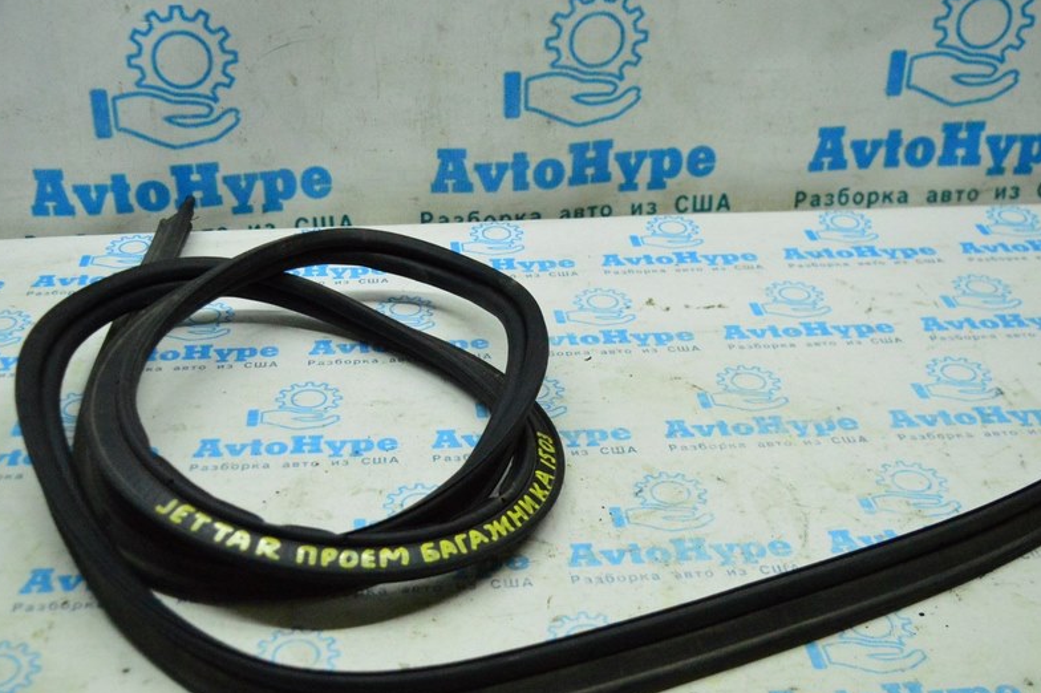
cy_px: 367
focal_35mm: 47
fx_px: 1358
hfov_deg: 41.8
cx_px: 450
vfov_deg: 28.6
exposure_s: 1/1000
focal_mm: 24
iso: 6400
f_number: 4
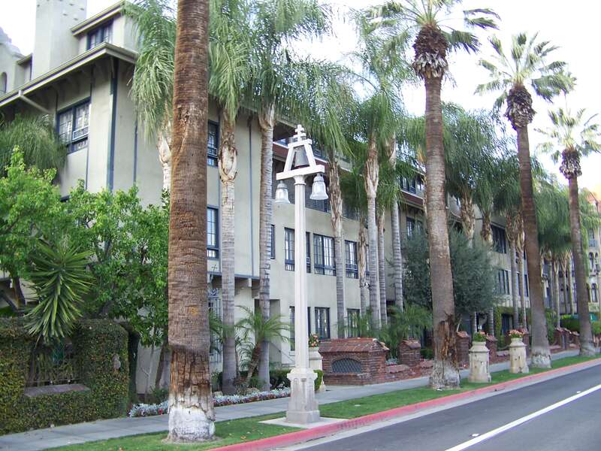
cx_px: 300
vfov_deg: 39.7
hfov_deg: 51.4
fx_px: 625
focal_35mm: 36
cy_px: 226
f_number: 2.8
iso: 64
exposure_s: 1/60
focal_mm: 5.85
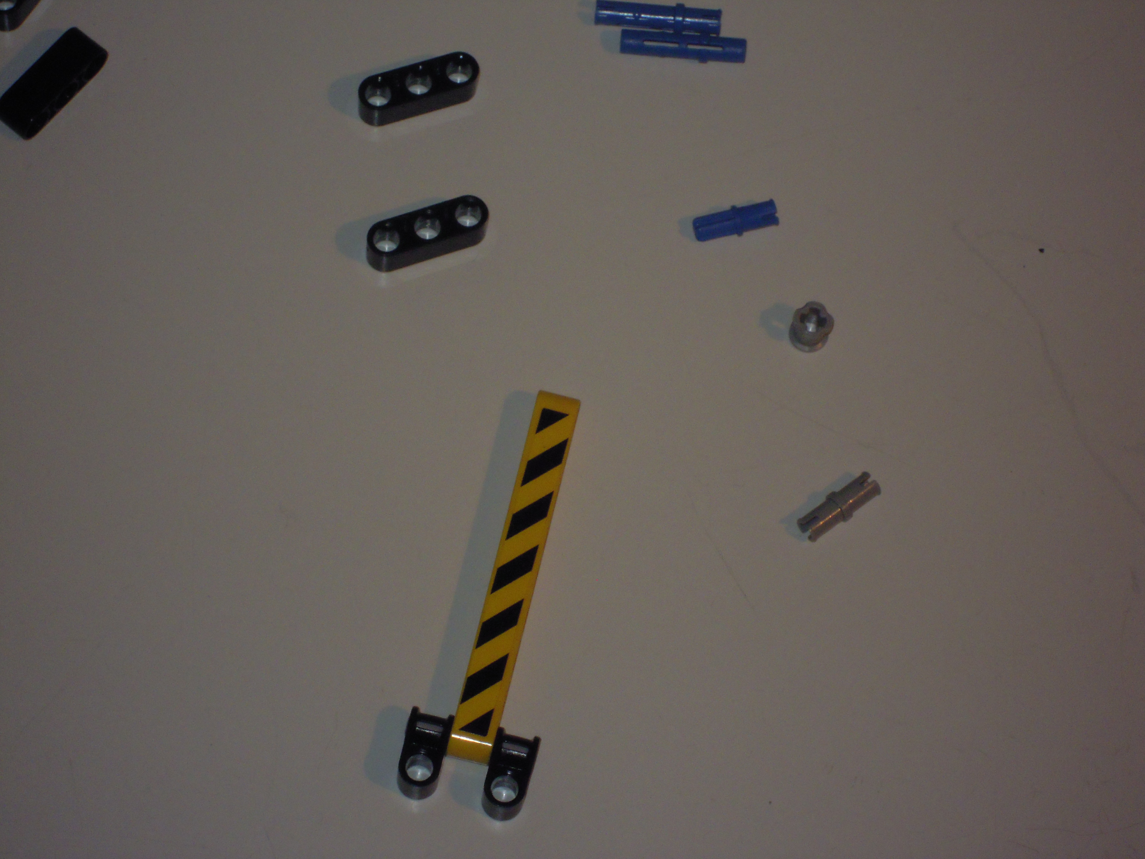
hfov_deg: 14.1
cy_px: 430
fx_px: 4631
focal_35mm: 140
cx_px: 572
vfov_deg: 10.6
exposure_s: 1/60
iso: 360
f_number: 6.6
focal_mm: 25
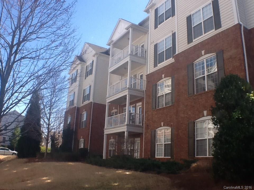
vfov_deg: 32.9
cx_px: 127
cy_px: 95
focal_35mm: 44
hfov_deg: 42.9
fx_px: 323
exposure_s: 1/505
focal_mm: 2.03
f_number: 2.4
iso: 40
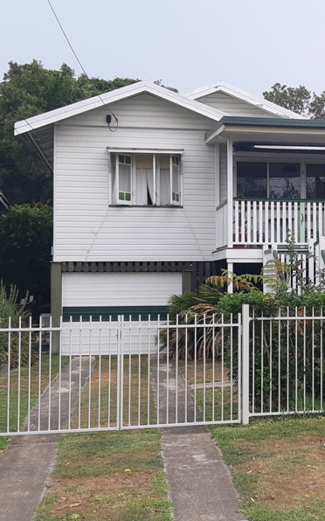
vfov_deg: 52.8
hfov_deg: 32.9
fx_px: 525
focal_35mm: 37
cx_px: 285
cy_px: 260
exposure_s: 1/235
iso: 40
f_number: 1.7
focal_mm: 3.93
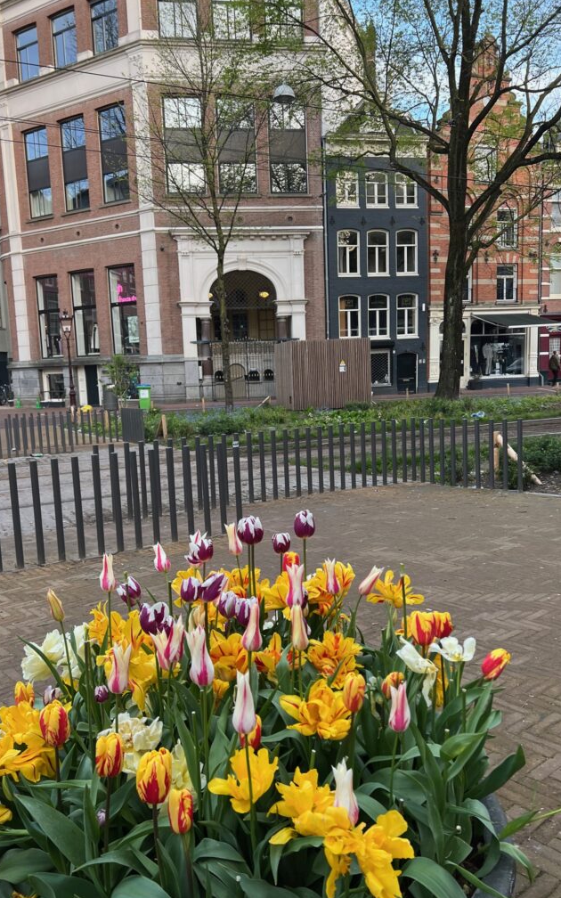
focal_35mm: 28
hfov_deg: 44.5
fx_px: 685
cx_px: 264
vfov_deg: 66.5
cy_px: 451
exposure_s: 1/121
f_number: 1.5
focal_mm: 5.7
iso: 64
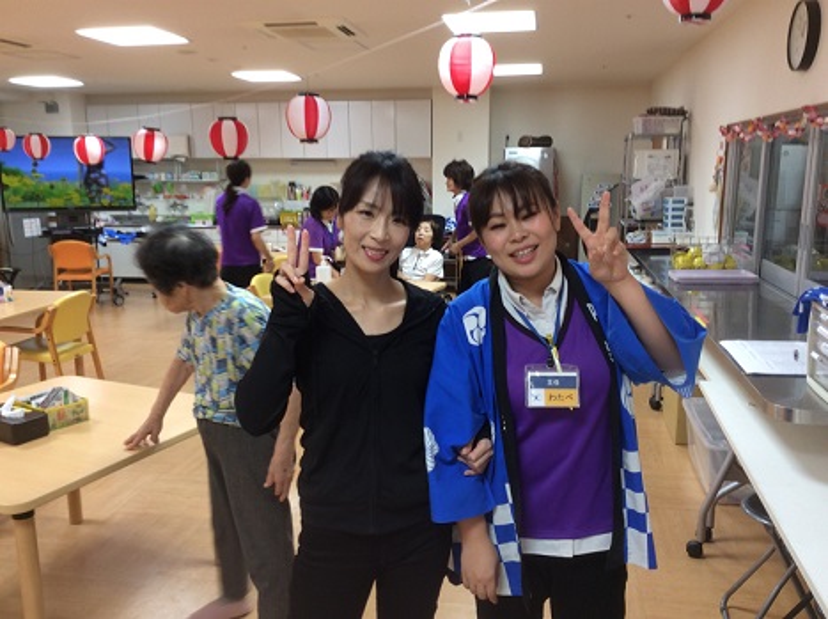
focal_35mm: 32
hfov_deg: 56.9
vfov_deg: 44.1
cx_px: 414
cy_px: 310
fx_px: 764
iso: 40
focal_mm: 3.3
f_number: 2.4
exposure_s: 1/30
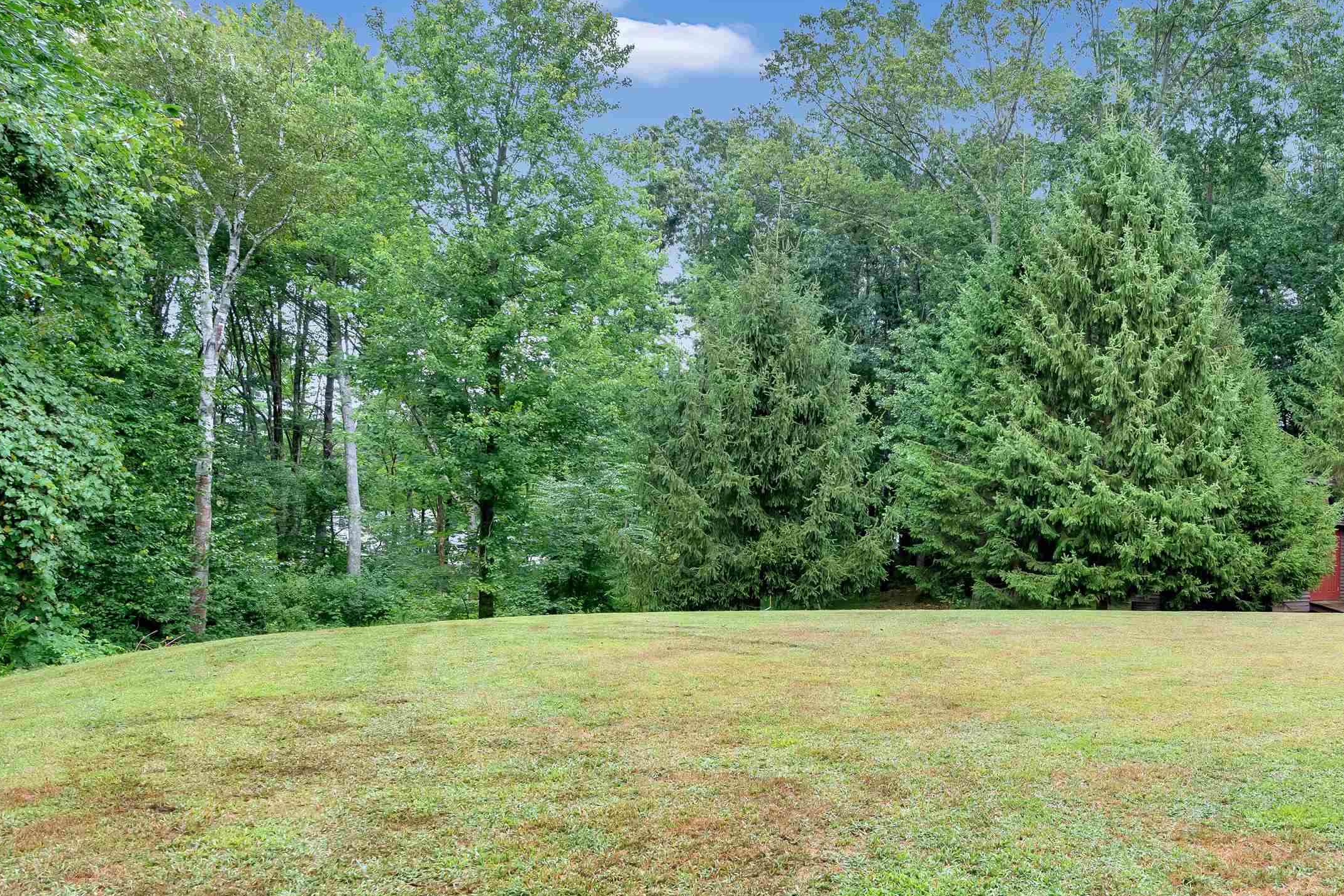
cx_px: 930
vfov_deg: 54.9
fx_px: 859
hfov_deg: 73.0
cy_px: 516
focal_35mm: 23
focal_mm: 16
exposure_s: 1/60
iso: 800
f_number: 8
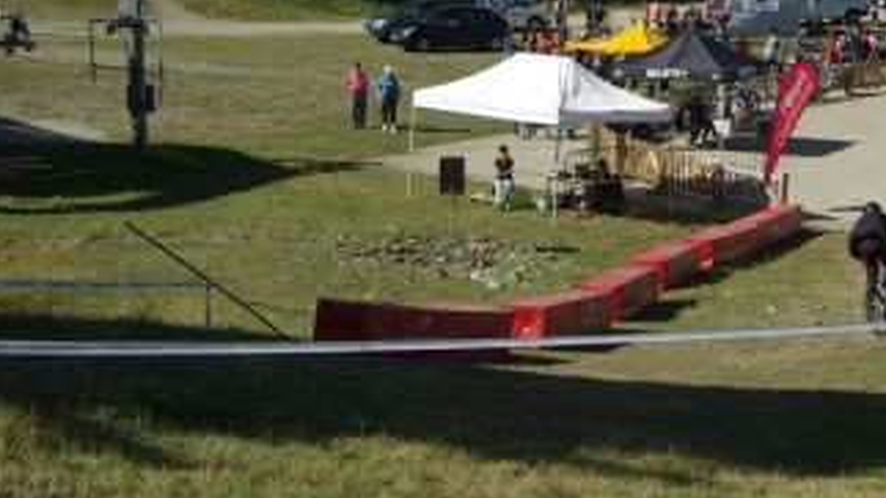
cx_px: 724
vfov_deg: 14.7
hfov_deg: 25.4
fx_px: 1926
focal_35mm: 82
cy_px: 131
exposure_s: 1/1000
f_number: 4.5
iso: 100
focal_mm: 28
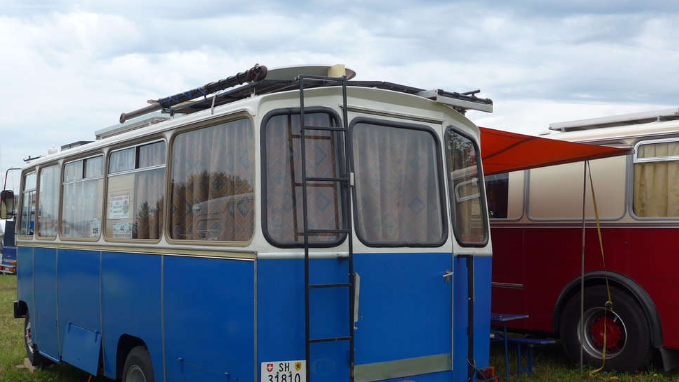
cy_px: 223
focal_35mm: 39
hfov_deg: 51.4
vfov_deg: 30.4
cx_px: 286
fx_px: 702
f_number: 2.8
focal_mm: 6
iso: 80
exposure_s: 1/400
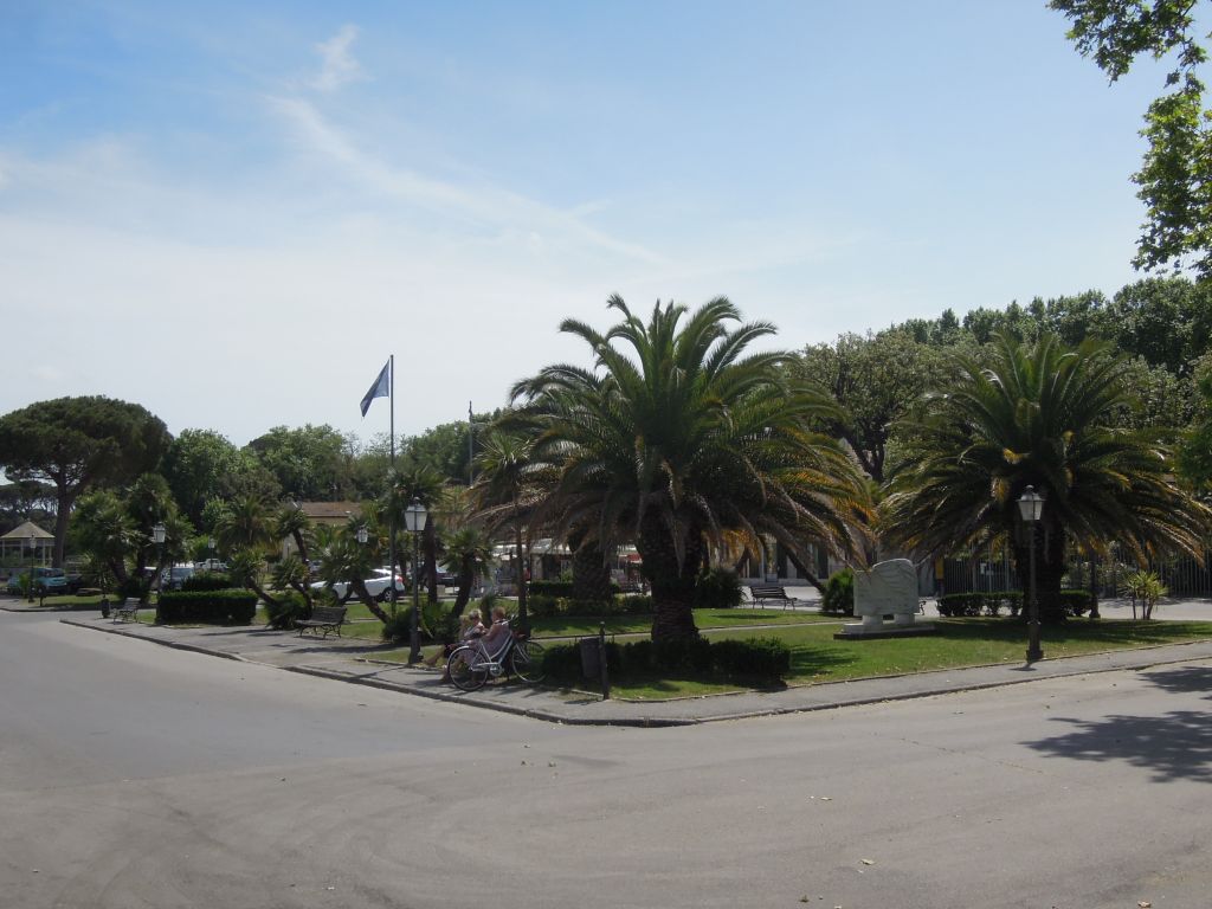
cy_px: 454
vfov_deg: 36.0
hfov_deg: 46.8
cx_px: 606
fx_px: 1401
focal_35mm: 40
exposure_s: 1/1600
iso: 160
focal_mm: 7.2
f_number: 4.6
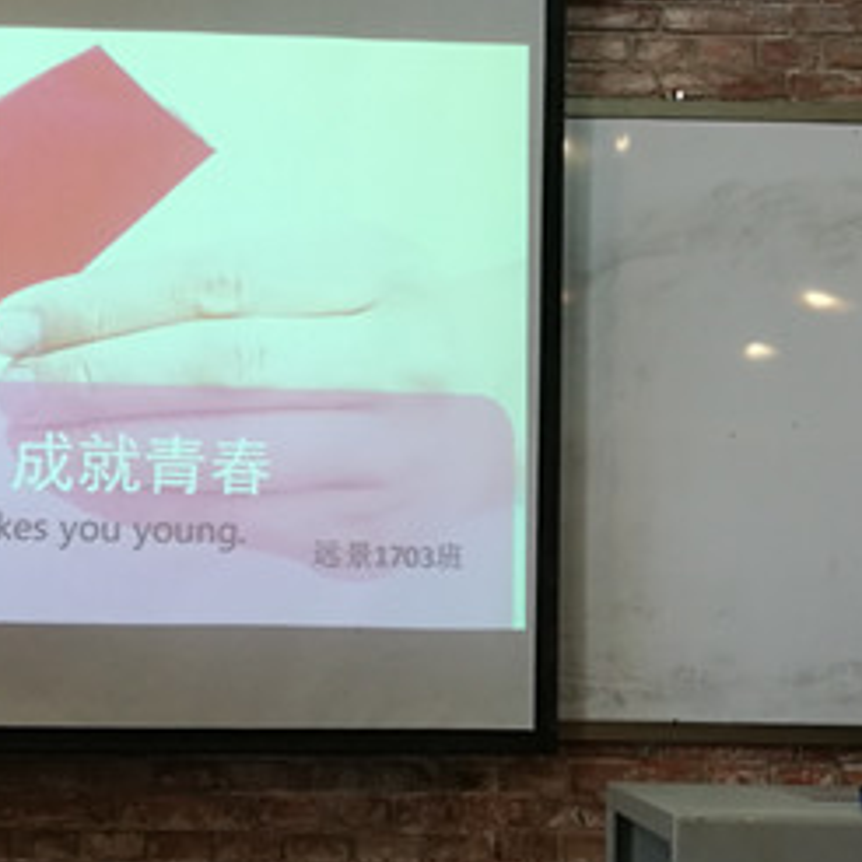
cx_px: 568
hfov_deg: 24.9
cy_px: 410
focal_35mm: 69
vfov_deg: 25.0
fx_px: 1944
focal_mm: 4.5
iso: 160
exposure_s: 1/50
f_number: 2.2
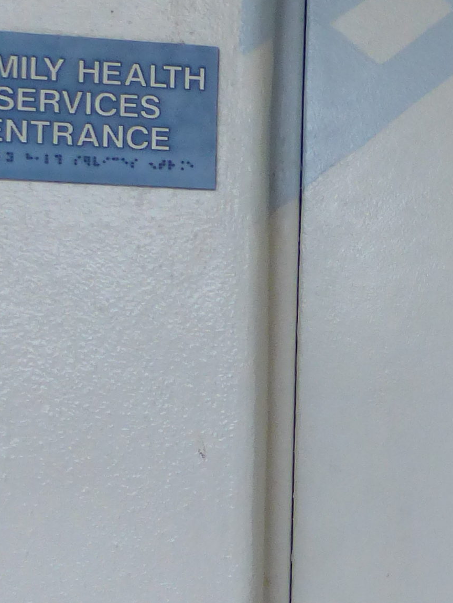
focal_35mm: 80
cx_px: 782
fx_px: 1396
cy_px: 400
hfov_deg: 16.0
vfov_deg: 24.3
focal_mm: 3.58
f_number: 2.8
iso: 250
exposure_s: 1/500
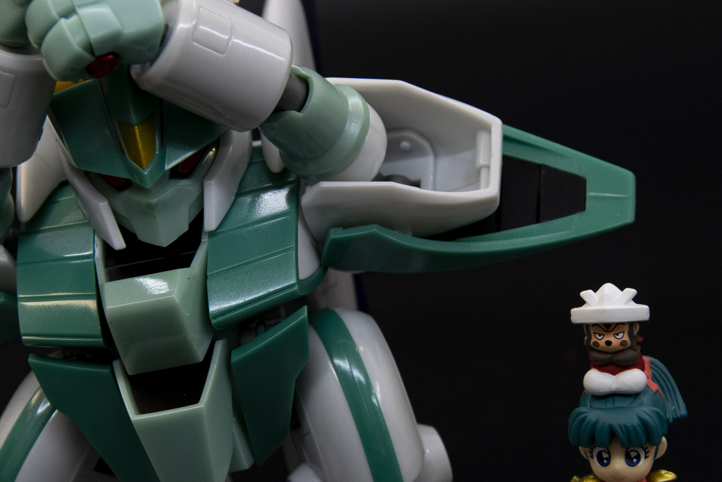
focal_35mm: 185
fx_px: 3707
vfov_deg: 7.4
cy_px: 332
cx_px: 377
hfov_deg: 11.1
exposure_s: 1/10
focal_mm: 75
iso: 800
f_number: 9
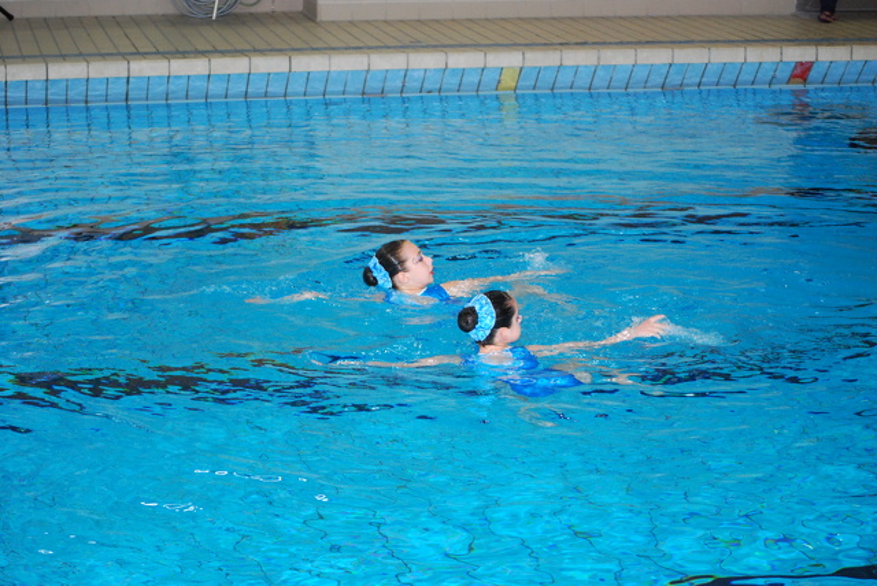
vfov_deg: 16.6
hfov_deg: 24.6
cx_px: 438
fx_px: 2012
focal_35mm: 82
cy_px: 293
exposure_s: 1/125
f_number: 4
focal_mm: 55
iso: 1100
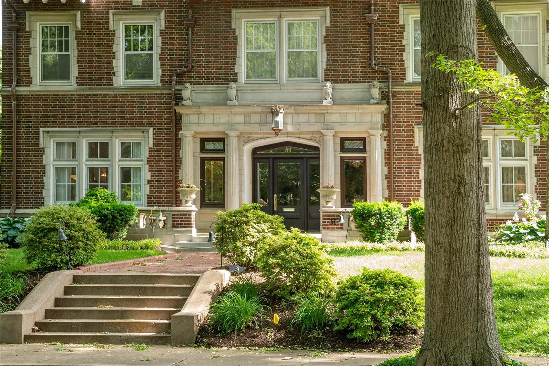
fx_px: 1067
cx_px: 274
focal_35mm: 70
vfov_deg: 19.4
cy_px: 183
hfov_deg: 28.8
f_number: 8
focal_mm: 35
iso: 400
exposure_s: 1/60
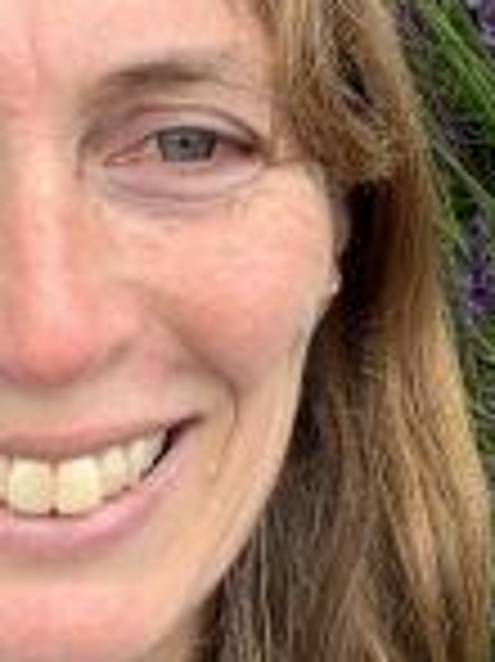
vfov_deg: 22.5
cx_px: 27
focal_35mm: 87
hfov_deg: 16.7
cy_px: 347
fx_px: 1661
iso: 16
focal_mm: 2.87
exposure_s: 1/294
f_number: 2.2
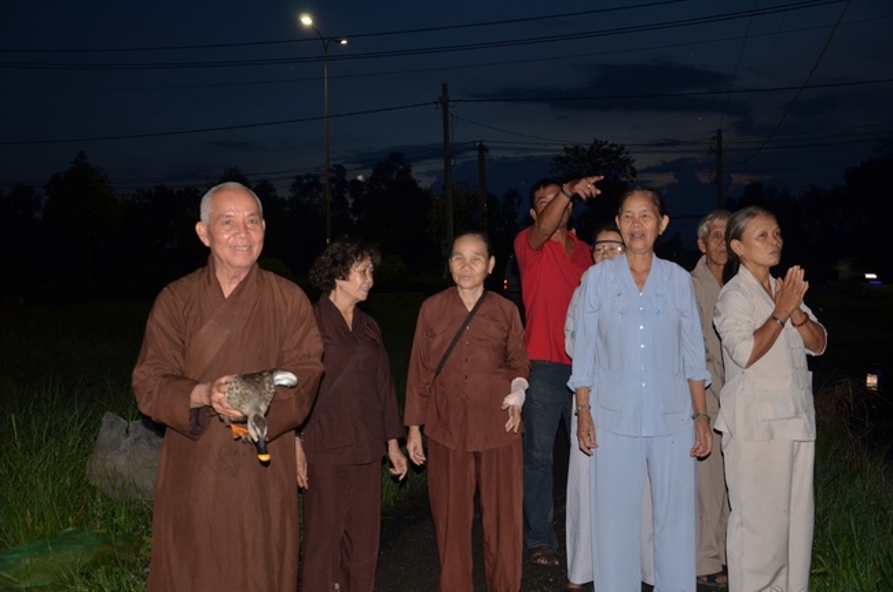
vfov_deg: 35.4
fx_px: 929
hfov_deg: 51.4
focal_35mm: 38
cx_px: 446
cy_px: 296
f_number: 4.5
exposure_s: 1/60
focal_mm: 25
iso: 640
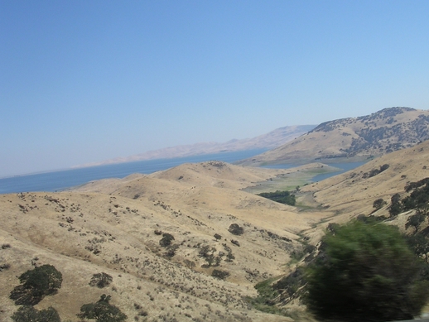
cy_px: 137
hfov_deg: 42.9
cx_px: 239
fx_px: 546
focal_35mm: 44
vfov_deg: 32.8
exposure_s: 1/417
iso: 100
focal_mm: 5.8
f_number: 5.6
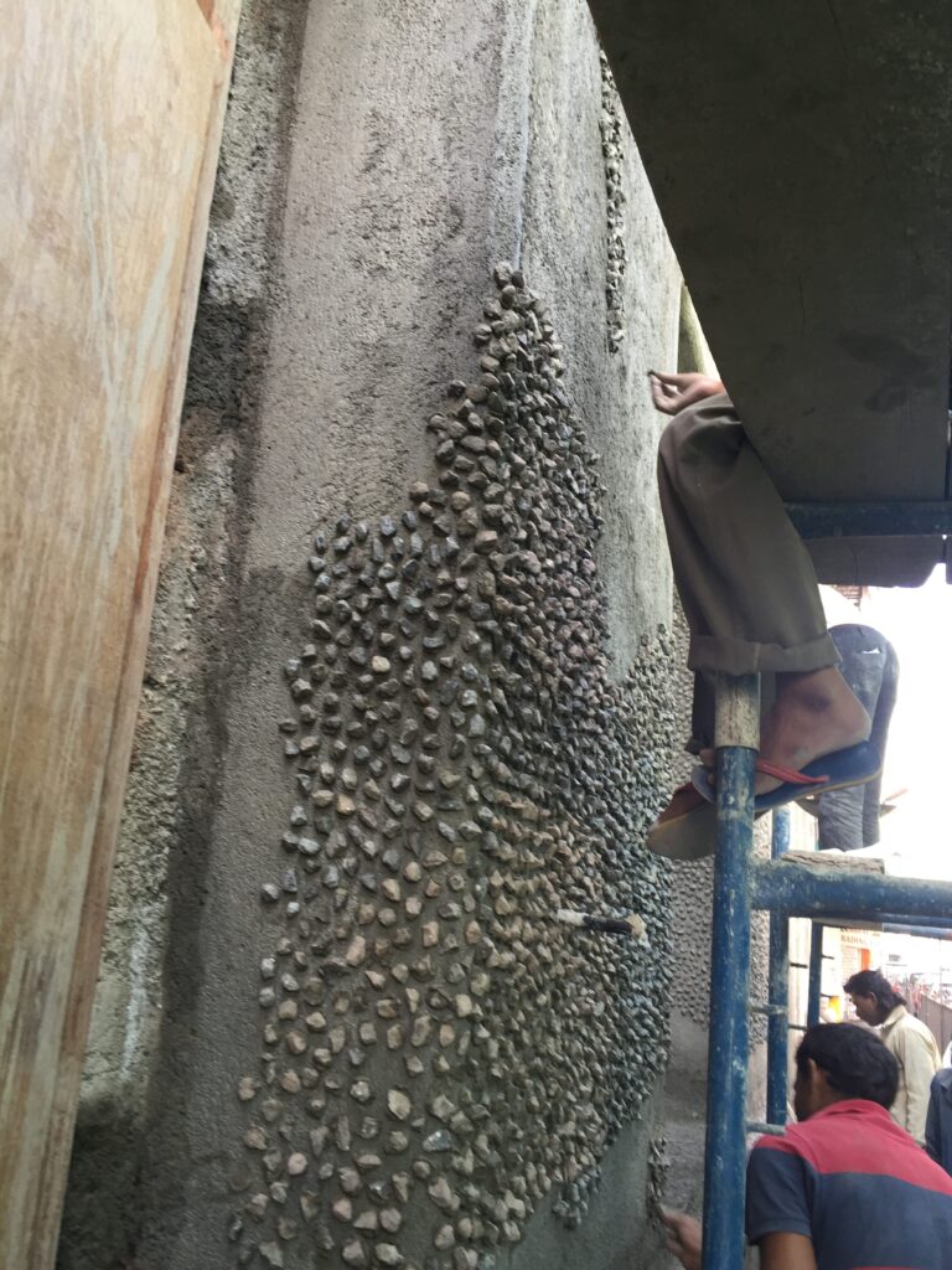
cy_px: 635
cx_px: 476
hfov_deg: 48.2
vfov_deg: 61.7
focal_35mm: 29
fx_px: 1063
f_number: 2.2
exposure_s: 1/50
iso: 40
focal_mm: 4.15
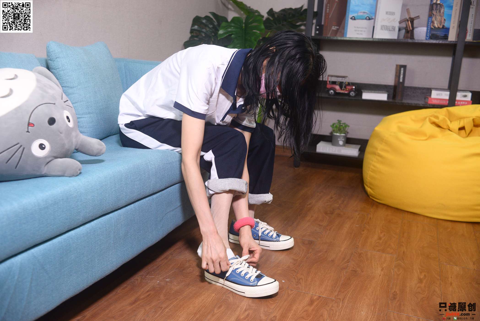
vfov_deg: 37.9
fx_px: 467
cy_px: 160
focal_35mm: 35
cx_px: 240
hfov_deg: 54.4
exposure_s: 1/160
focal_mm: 35
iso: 1250
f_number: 5
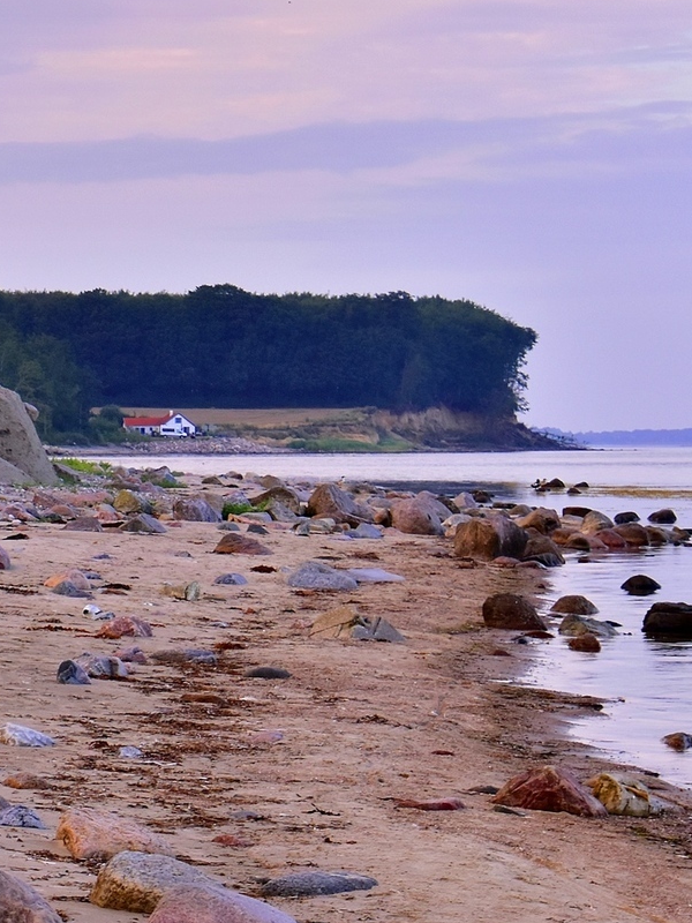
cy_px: 474
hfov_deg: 9.7
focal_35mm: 150
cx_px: -158
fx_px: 3998
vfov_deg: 13.2
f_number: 6.3
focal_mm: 52
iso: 250
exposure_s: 1/160
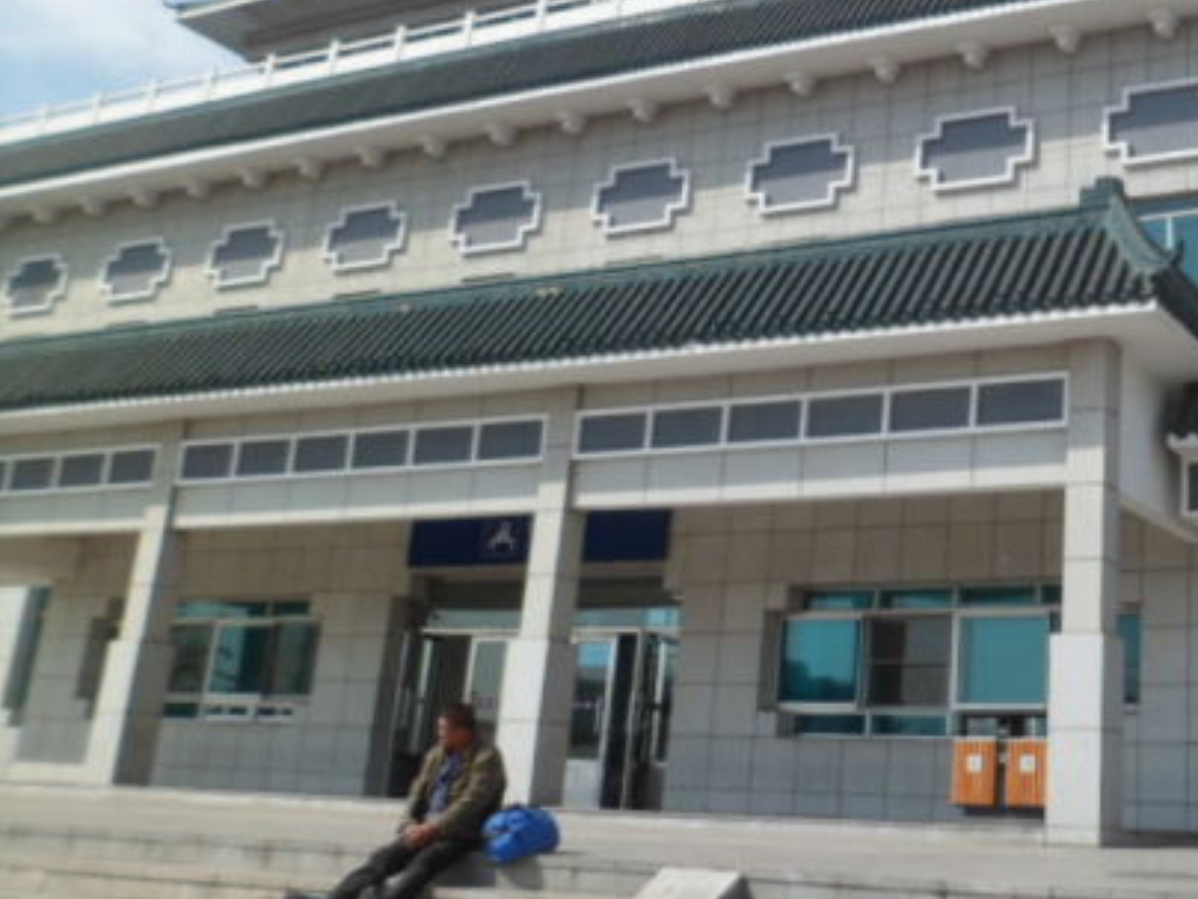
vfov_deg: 31.9
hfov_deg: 39.6
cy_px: 283
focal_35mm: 45
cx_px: 1035
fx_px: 1557
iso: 80
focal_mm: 4.9
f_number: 3.3
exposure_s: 1/1000
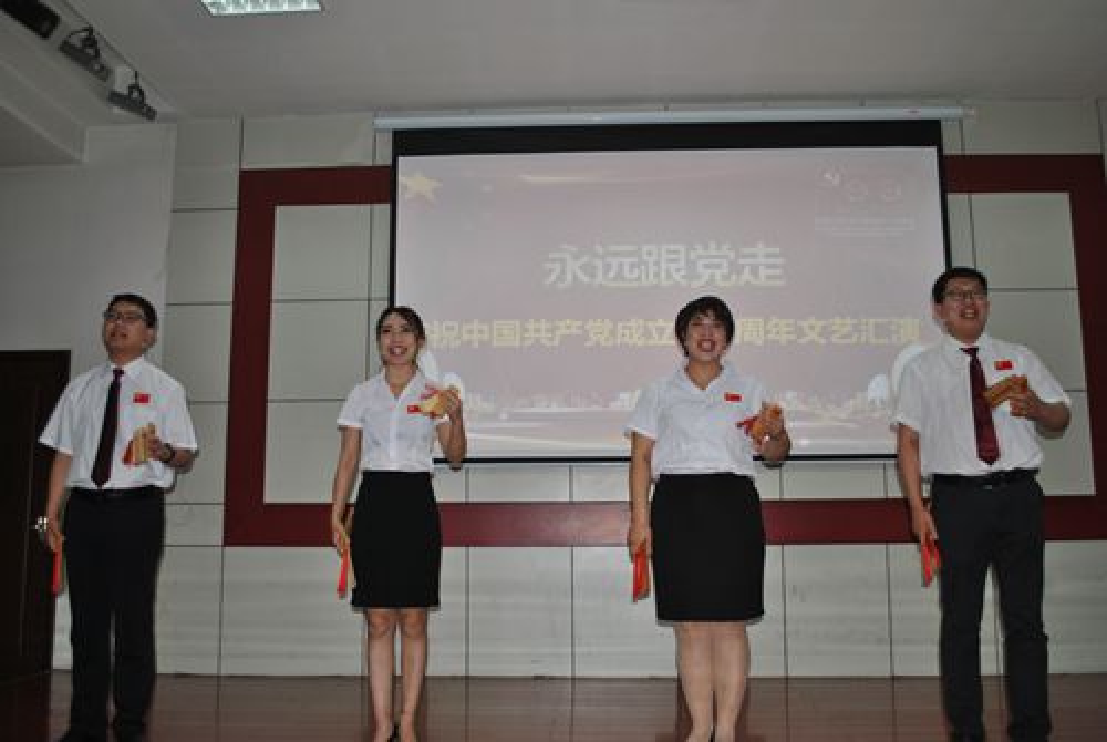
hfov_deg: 57.2
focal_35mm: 33
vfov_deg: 40.1
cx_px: 554
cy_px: 371
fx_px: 1016
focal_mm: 22
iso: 200
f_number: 3.8
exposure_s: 1/60
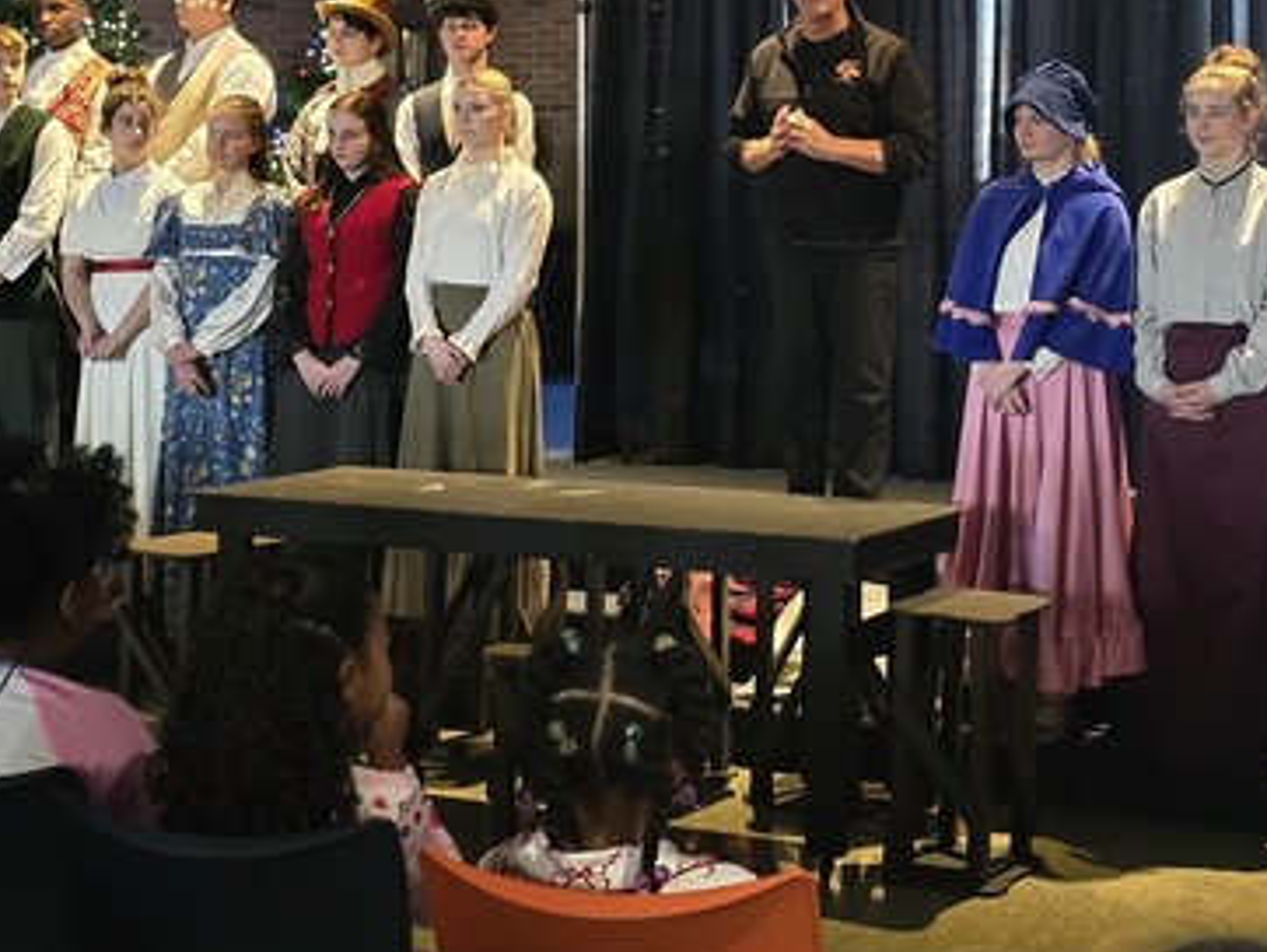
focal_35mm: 65
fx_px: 2381
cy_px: 133
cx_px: 868
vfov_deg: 22.2
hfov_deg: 29.5
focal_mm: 6.3
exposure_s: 1/40
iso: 1600
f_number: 1.7
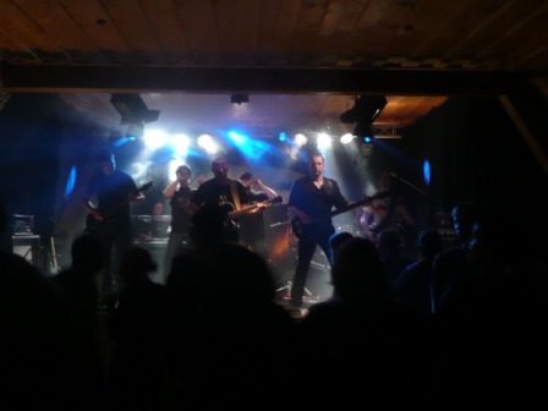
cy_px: 206
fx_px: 712
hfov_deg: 42.1
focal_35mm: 45
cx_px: 274
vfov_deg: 32.2
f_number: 3.4
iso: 200
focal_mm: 4.9
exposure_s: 1/8
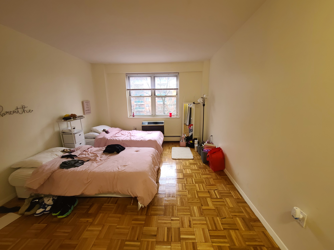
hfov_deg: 106.2
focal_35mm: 13
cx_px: 167
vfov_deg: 89.9
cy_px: 125
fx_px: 125
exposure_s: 1/59
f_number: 2.2
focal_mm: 2.2
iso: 320
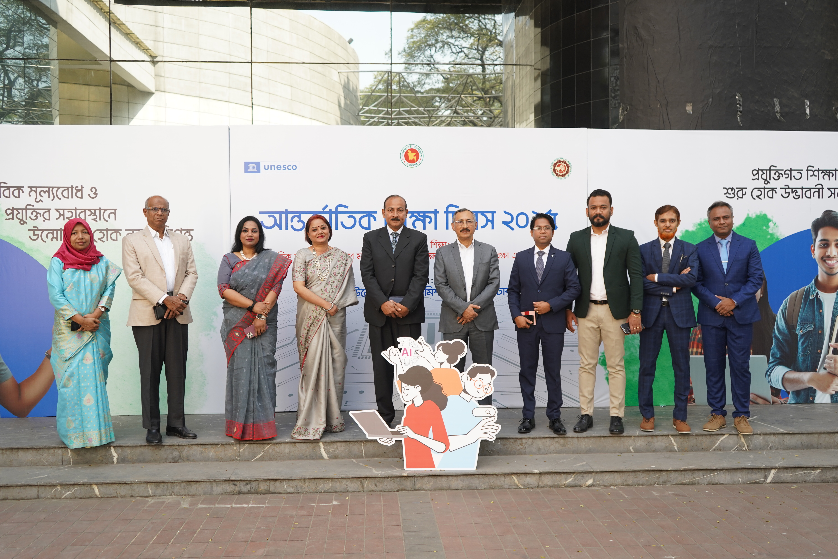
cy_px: 280
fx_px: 722
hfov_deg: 60.3
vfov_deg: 42.3
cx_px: 419
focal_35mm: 31
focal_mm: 31
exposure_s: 1/320
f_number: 4
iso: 320
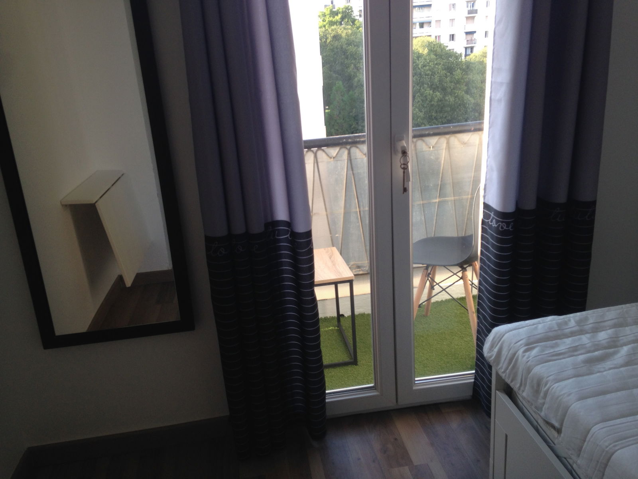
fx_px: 608
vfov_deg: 42.9
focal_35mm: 33
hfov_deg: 55.4
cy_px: 240
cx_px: 319
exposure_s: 1/120
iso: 64
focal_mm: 4.12
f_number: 2.4
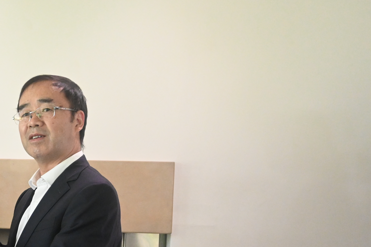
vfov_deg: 19.6
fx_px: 697
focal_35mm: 68
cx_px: -33
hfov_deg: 27.4
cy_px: 237
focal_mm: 20.5
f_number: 3.8
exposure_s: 1/100
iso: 3200
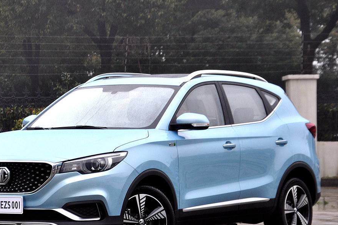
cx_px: 147
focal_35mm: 203
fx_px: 1903
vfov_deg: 6.7
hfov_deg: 10.1
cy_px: 135
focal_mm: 80
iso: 200
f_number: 5.3
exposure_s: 1/40
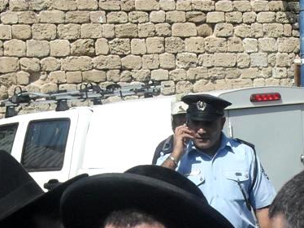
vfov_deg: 13.8
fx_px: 914
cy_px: 284
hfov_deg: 18.9
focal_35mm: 104
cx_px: 190
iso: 80
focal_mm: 6.3
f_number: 8.3
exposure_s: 1/250
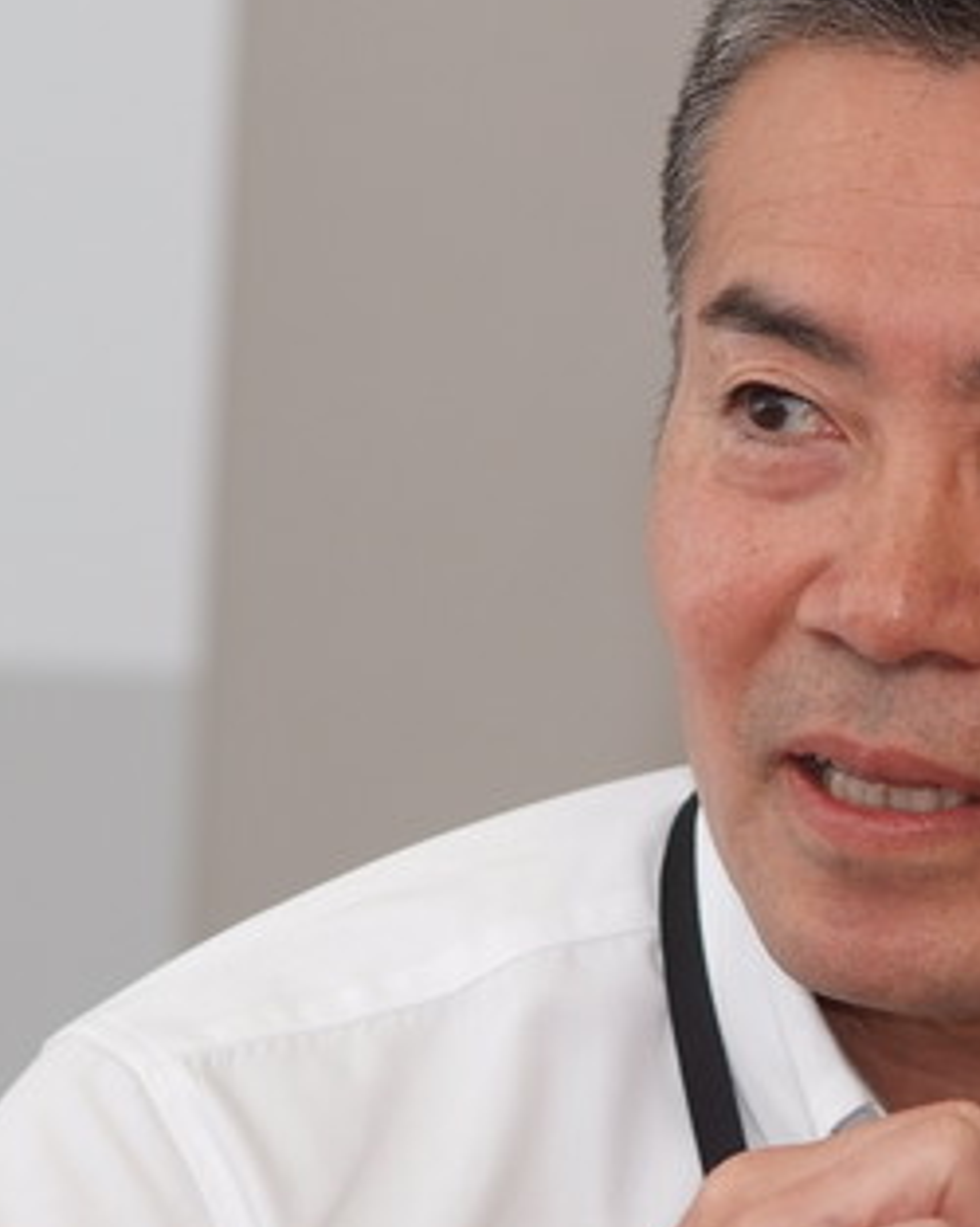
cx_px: 925
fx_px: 21157
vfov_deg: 3.3
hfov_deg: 2.7
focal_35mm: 583
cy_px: 659
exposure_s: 1/125
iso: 400
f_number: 4
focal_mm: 180
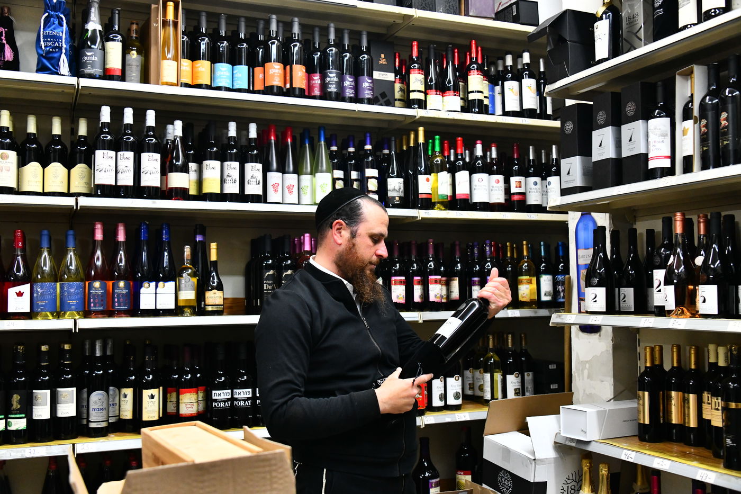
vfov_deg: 35.0
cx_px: 370
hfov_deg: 50.7
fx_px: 782
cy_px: 247
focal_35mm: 38
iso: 3200
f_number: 5
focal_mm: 38
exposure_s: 1/100
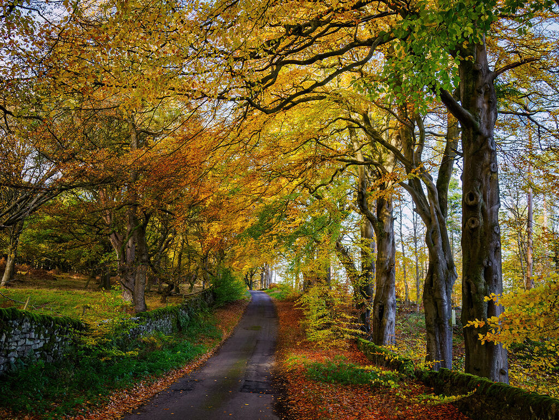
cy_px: 210
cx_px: 280
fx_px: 549
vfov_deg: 41.8
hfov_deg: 54.0
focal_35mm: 34
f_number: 6.3
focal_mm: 17
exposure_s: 1/20
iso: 200
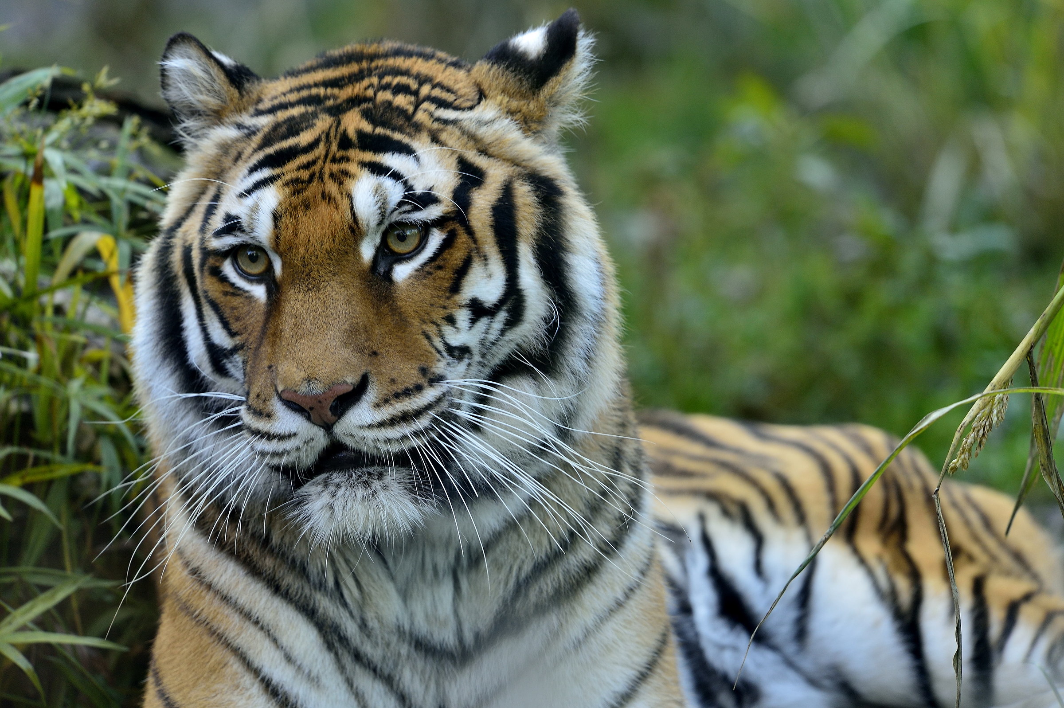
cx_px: 532
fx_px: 8861
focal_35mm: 300
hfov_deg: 6.9
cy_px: 354
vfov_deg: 4.6
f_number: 5.6
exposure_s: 1/200
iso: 800
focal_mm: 300
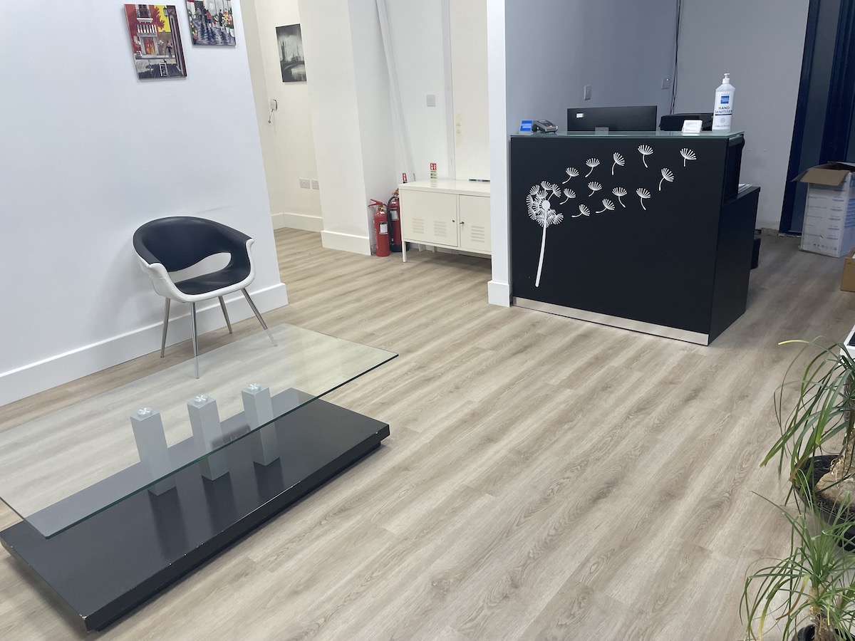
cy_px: 320
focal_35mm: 26
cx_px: 428
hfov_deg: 67.3
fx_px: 642
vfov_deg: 53.1
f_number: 1.6
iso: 100
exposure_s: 1/100
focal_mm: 4.2
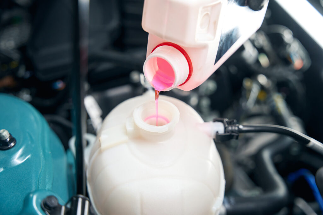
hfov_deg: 42.3
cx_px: 162
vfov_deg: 29.0
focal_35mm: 46
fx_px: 417
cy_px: 108
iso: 800
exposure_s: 1/250
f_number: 2.8
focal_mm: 46.5
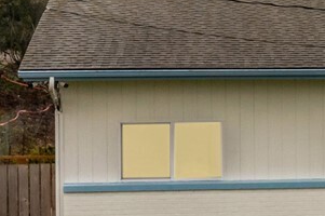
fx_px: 1425
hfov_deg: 12.1
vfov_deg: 8.7
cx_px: 552
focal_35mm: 158
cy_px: 99
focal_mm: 10.26
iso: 400
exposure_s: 1/200
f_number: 9
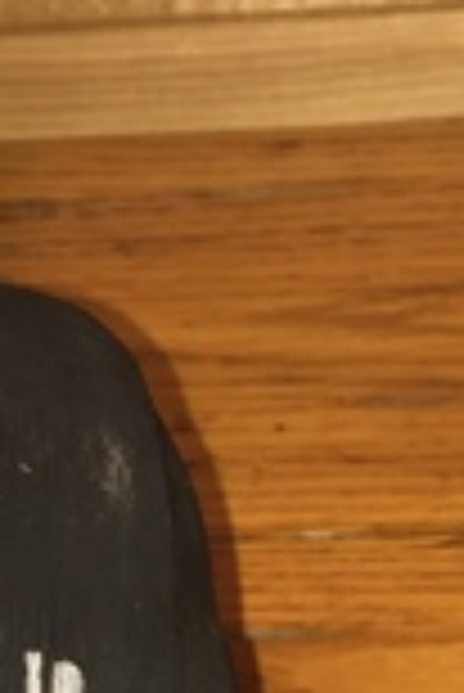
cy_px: 1210
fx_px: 2835
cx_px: 399
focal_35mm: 147
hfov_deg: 9.3
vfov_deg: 12.8
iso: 50
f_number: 2.2
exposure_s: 1/24
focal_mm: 4.15
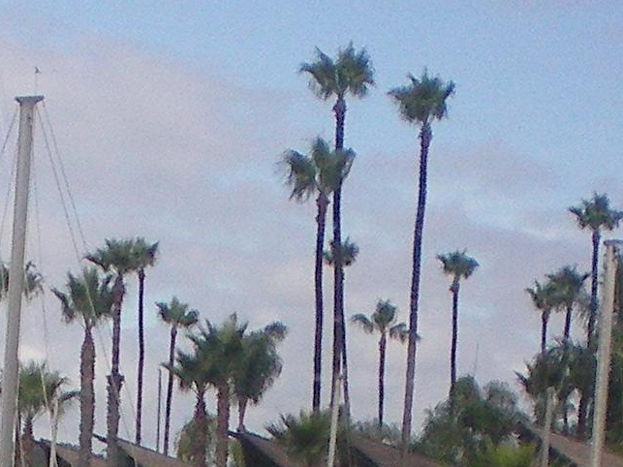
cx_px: 80
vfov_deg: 7.6
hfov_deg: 10.2
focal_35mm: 193
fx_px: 3473
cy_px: 617
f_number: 3.1
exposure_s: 1/250
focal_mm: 6.3
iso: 64
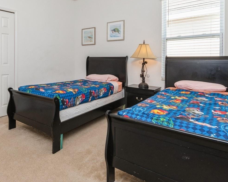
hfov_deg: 71.0
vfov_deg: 59.6
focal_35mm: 23
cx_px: 81
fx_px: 155
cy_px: 62
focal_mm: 10
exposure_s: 1/50
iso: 400
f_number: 9
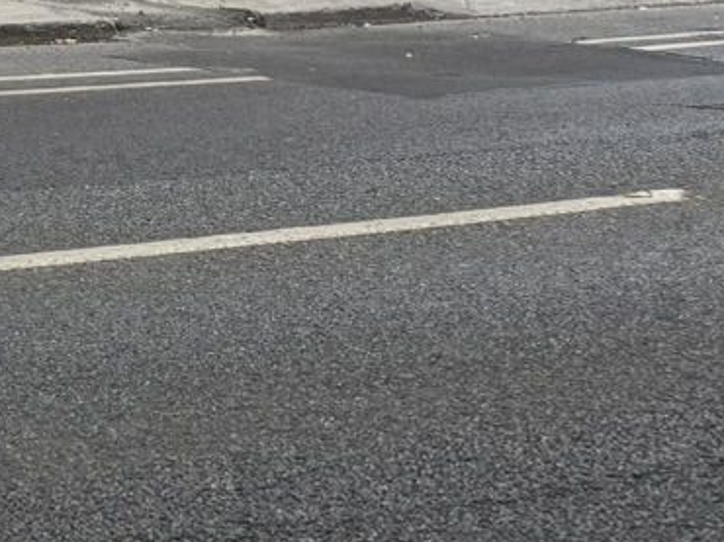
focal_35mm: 133
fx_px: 2780
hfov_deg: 12.6
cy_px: -601
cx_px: -822
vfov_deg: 10.2
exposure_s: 1/2053
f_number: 1.78
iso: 80
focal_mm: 6.76
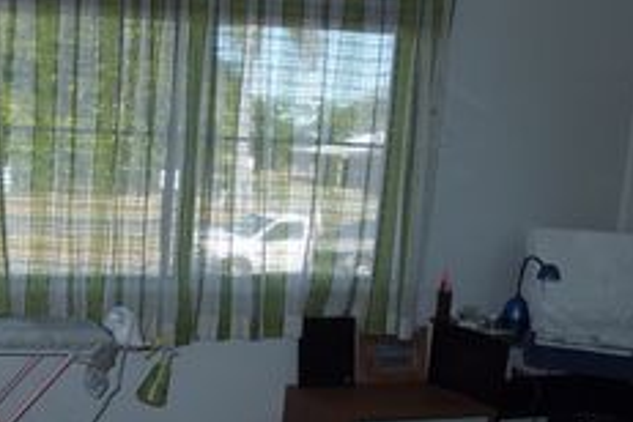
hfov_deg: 35.2
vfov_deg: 25.5
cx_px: 55
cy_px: 248
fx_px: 932
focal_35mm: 53
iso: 100
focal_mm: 4.7
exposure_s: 1/400
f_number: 2.8
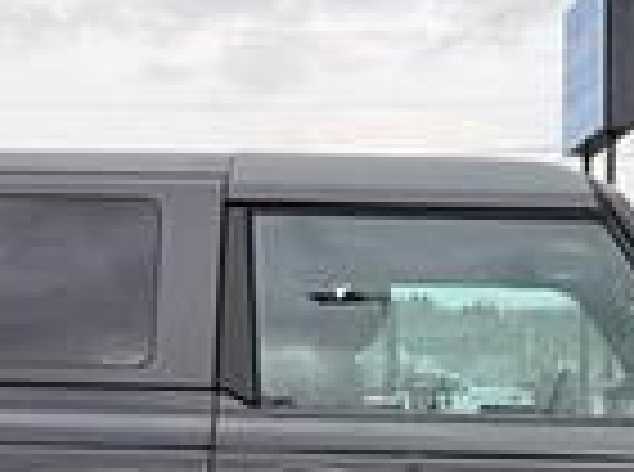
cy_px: 611
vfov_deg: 16.2
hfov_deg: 22.7
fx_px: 1571
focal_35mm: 86
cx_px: 445
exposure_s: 1/1553
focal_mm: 6.76
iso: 80
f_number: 1.78
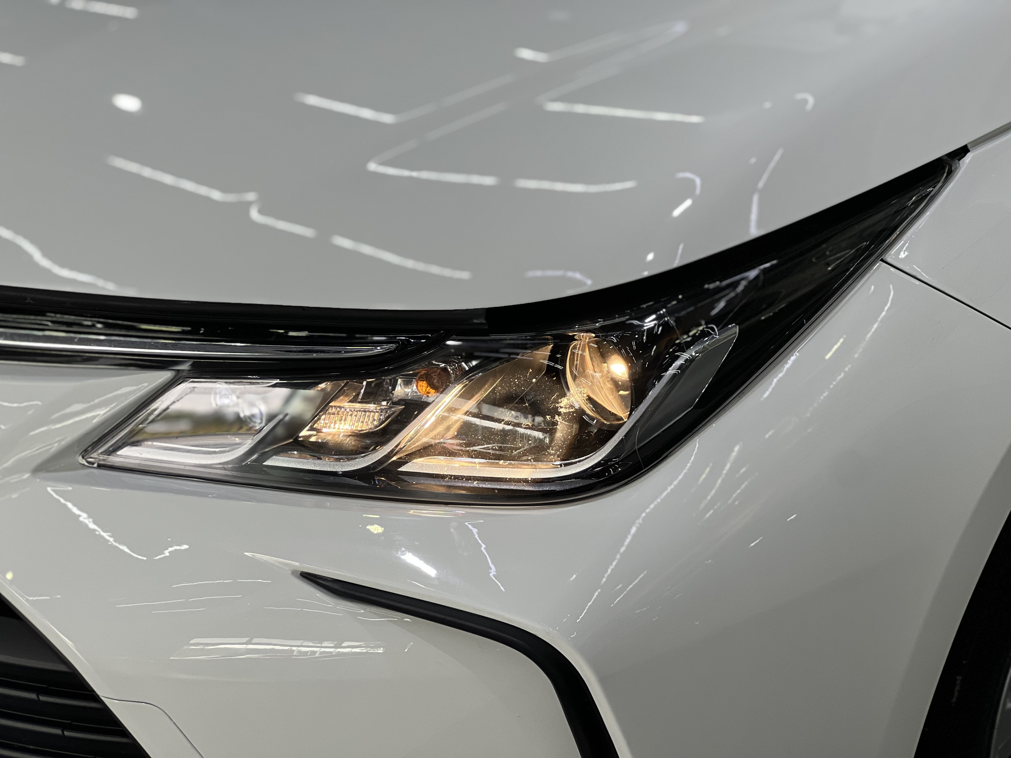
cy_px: 379
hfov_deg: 25.3
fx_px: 2249
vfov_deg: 19.1
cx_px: 506
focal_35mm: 77
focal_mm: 9
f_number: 2.8
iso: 100
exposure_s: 1/100
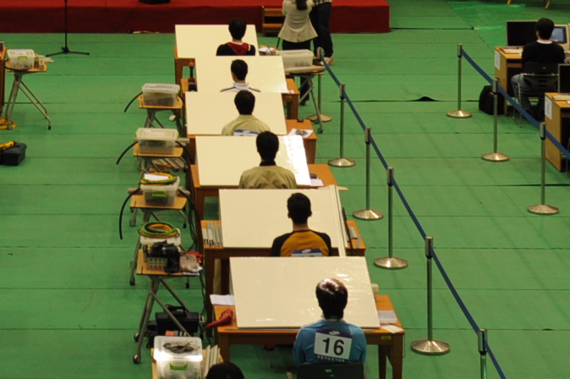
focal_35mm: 124
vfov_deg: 10.6
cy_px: -202
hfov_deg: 16.4
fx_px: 1961
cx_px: 99
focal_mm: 26
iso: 400
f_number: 4.5
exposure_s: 1/100
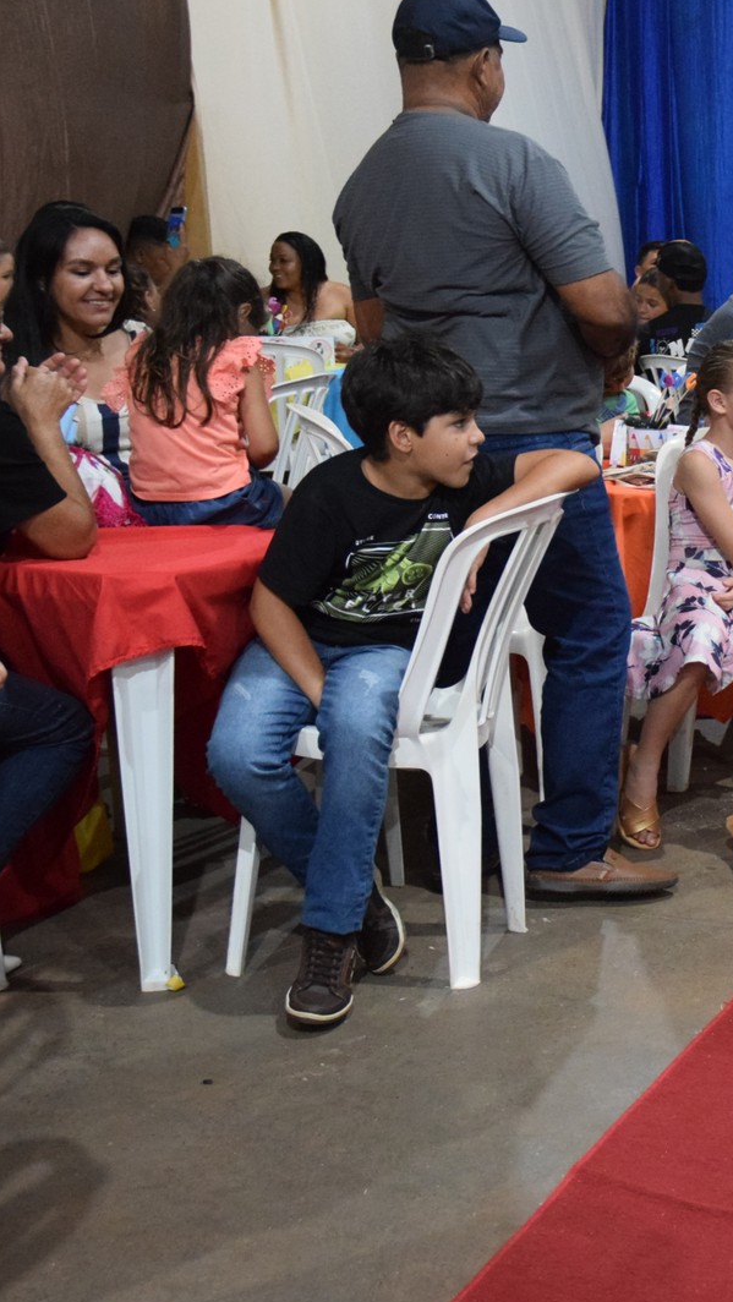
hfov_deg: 18.2
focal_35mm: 61
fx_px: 2100
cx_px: 1006
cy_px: 641
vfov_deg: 34.4
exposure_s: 1/60
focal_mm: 25
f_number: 3.8
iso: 4000
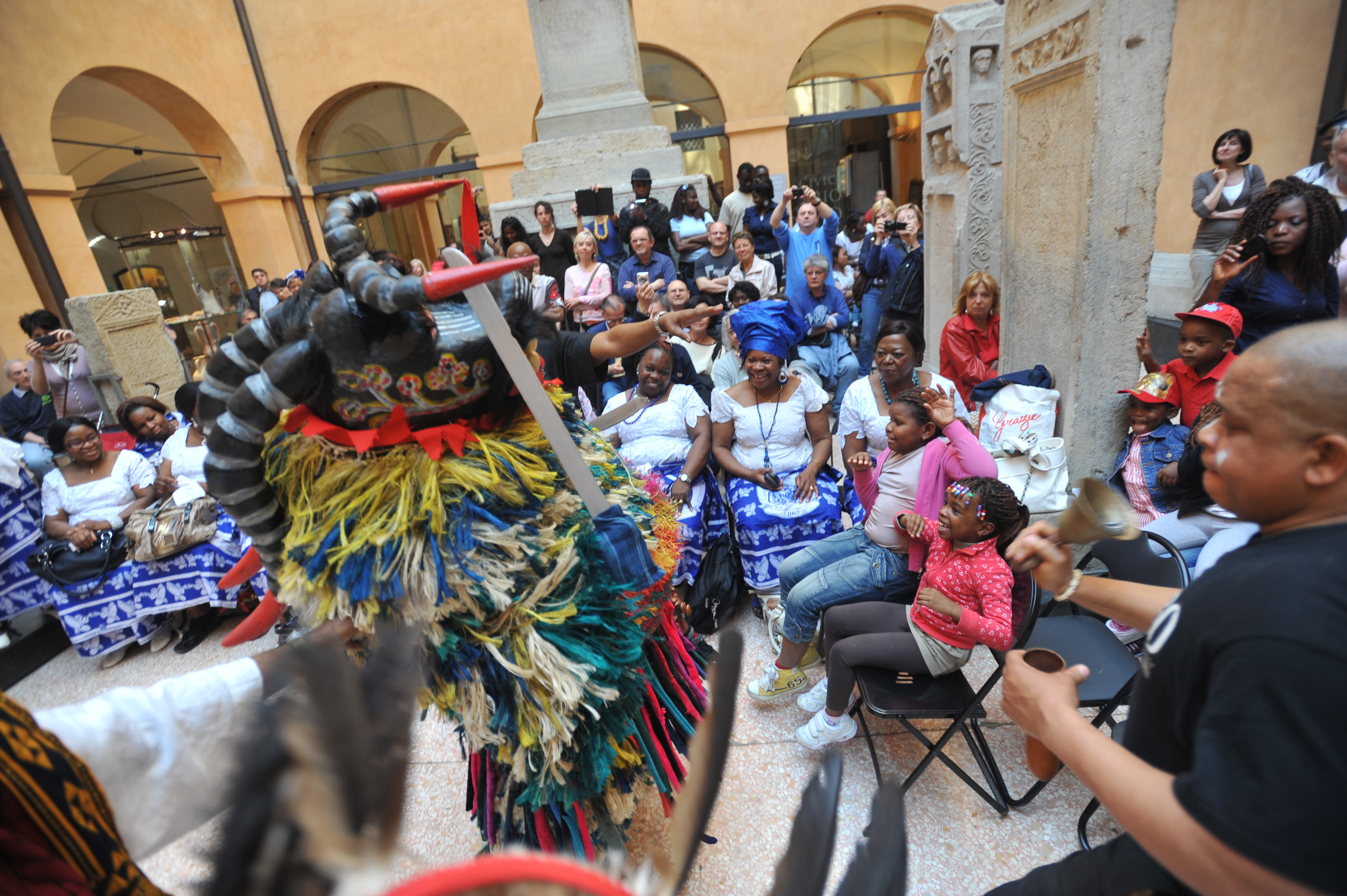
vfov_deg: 70.4
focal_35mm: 17
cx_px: 674
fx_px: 636
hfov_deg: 93.3
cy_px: 448
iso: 800
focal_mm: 17
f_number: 3.2
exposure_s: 1/125
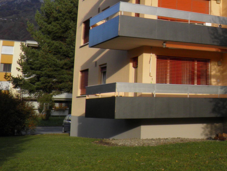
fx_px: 407
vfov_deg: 23.1
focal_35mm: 62
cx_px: 251
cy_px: 18
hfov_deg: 28.3
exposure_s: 1/100
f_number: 5.7
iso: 50
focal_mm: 4.9
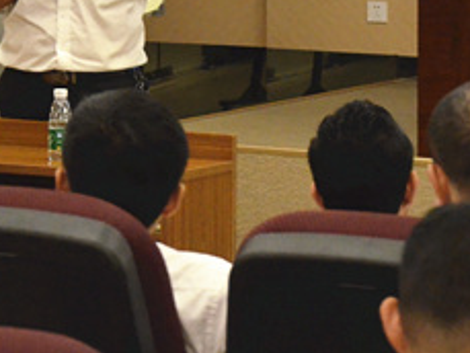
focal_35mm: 261
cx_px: 150
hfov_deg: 7.6
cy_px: -155
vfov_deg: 5.7
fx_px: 3546
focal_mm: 52
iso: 3200
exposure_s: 1/80
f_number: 5
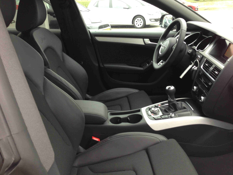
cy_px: 88
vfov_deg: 42.9
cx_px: 116
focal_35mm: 33
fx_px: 222
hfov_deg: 55.4
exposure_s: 1/20
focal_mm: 4.13
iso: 64
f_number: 2.4
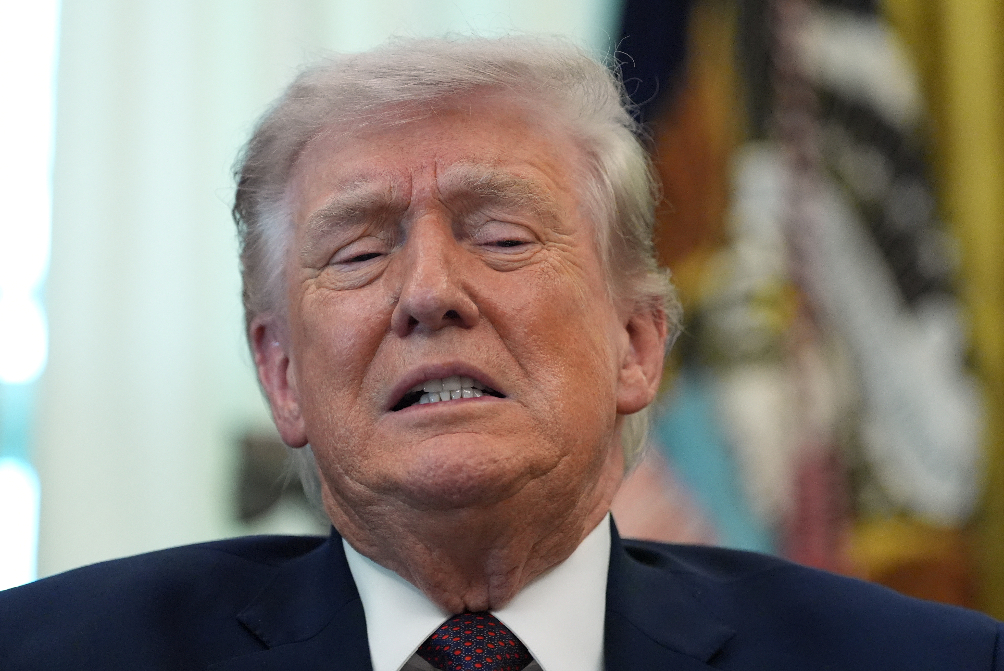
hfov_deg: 9.2
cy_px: 336
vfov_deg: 6.2
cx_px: 502
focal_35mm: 223
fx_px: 6225
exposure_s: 1/400
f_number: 2.8
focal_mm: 149
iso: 4000
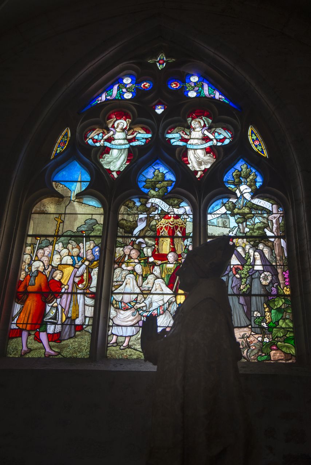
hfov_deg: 35.1
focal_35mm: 38
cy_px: 232
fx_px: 492
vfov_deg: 50.7
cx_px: 156
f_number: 2.8
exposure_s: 1/60
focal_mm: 38
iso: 200
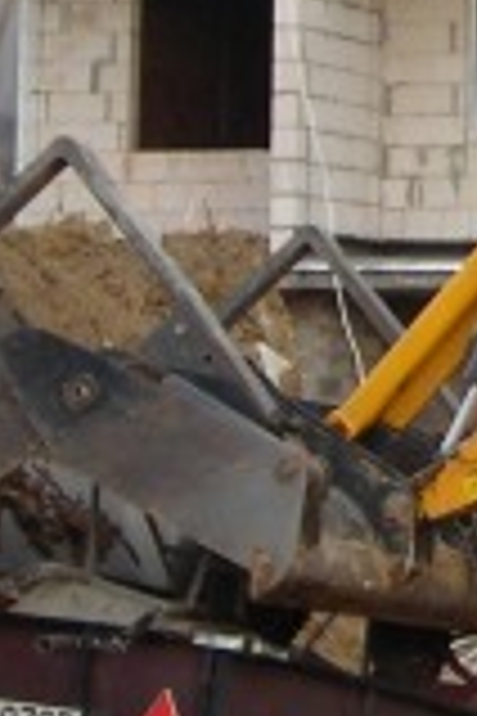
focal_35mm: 199
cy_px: -50
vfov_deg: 10.2
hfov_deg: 6.6
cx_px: 1026
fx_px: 3955
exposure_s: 1/151
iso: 50
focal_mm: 6.3
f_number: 3.2
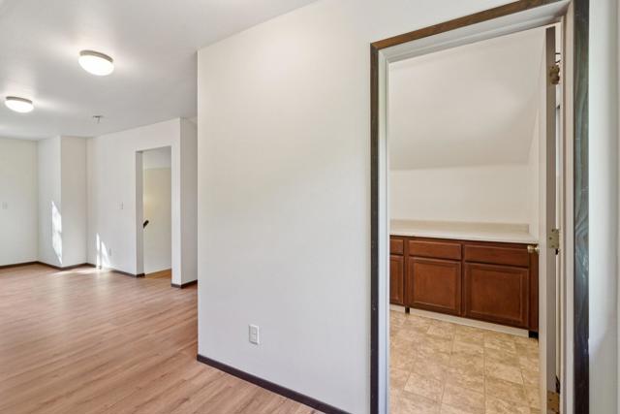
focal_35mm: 16
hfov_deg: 96.7
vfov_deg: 73.8
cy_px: 207
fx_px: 276
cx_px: 310
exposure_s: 1/6
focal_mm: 16
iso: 400
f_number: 8
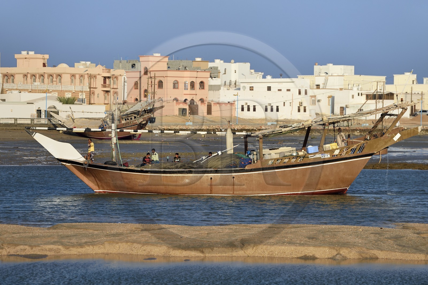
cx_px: 214
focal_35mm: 160
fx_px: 1901
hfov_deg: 12.8
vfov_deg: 8.6
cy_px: 142
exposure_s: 1/2000
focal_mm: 160
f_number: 4
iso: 200
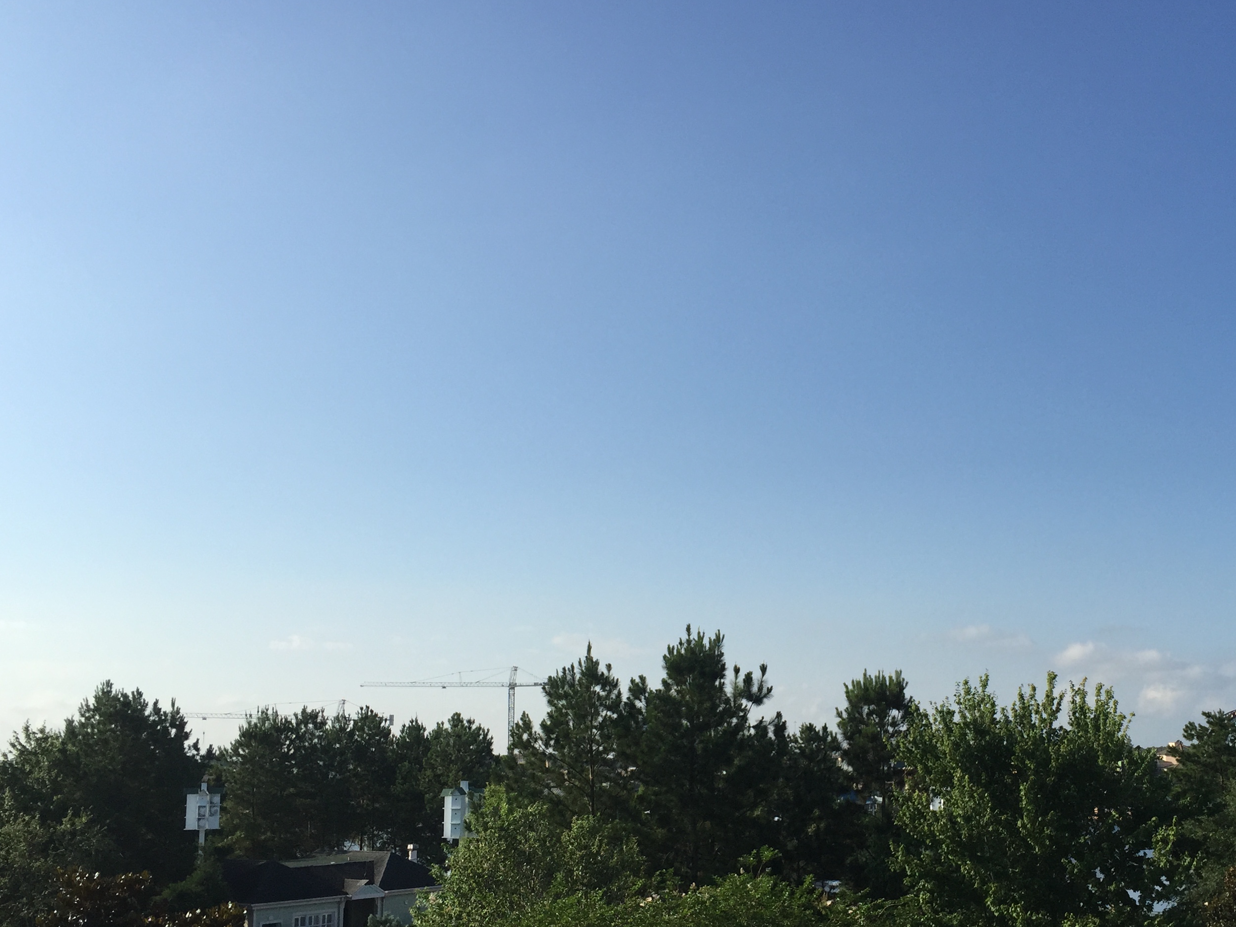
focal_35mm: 38
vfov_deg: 37.5
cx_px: 777
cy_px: 563
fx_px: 1357
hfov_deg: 48.5
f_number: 2.2
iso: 32
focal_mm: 4.15
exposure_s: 1/2825
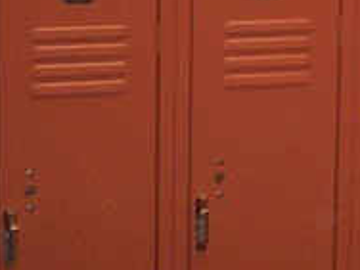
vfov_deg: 7.6
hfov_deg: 9.7
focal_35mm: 196
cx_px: 607
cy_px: 61
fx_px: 2038
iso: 140
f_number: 4.5
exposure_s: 1/60
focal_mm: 6
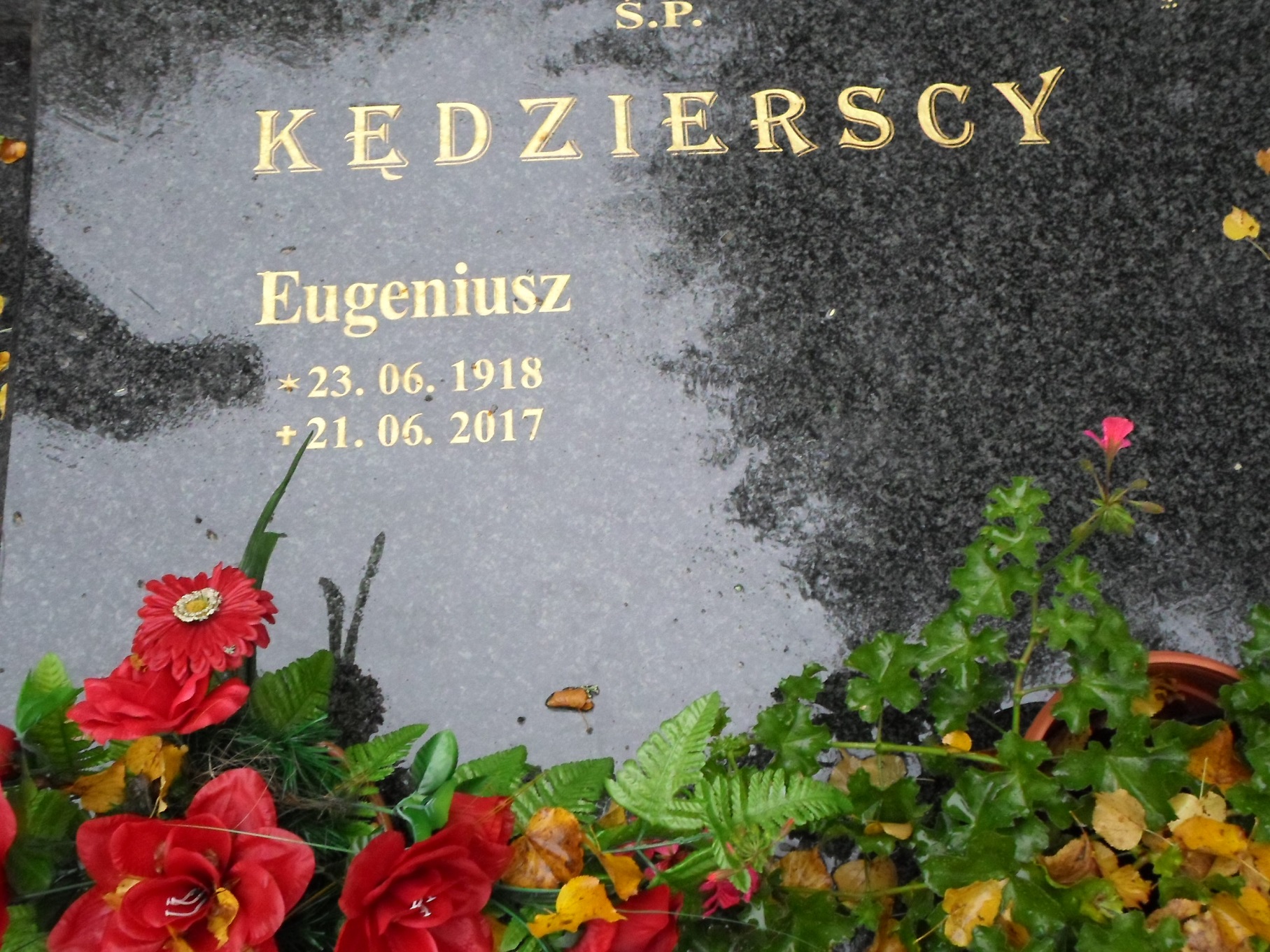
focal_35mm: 36
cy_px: 476
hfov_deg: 51.4
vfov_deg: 39.7
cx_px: 635
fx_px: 1321
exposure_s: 1/45
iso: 320
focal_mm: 6.5
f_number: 3
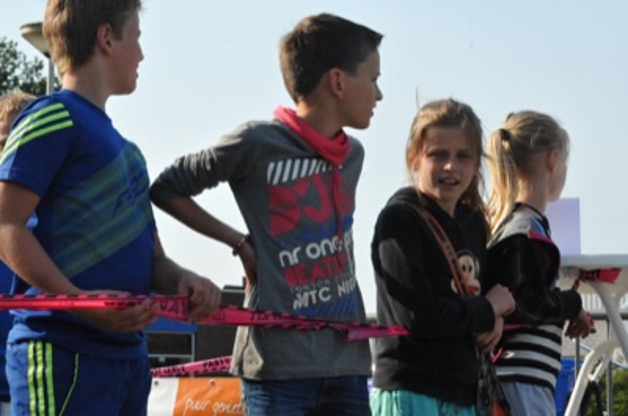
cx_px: 314
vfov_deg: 12.1
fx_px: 1959
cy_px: 208
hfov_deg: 18.2
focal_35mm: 112
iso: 2000
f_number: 16
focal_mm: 75
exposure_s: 1/1000
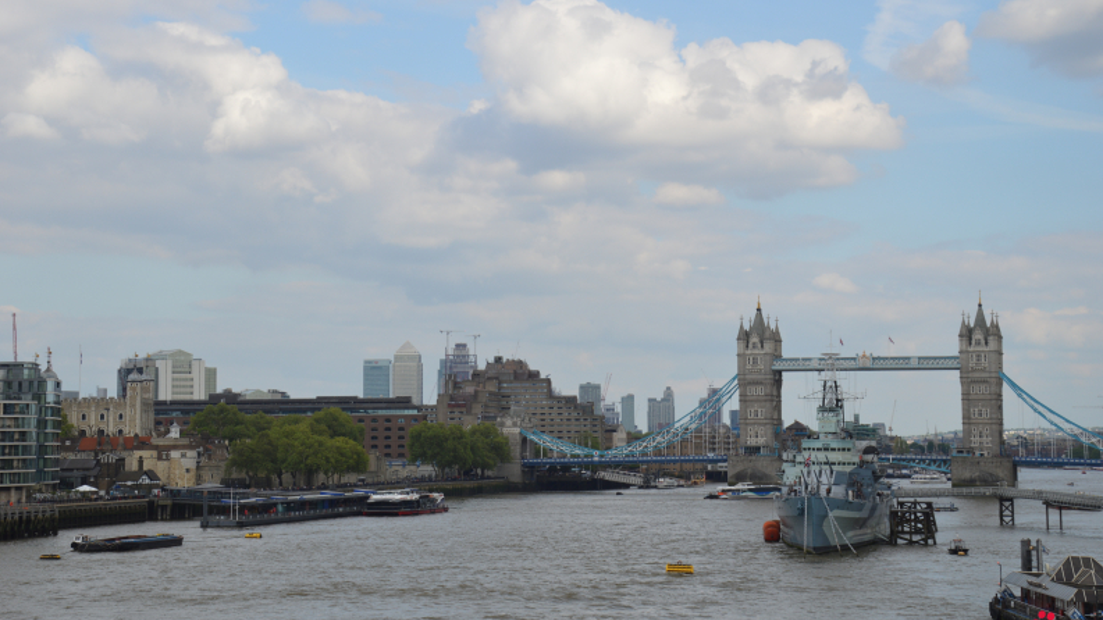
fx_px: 2223
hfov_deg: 27.9
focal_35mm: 76
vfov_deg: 15.9
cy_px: 278
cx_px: 551
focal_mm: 48
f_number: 8
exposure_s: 1/250
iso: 100
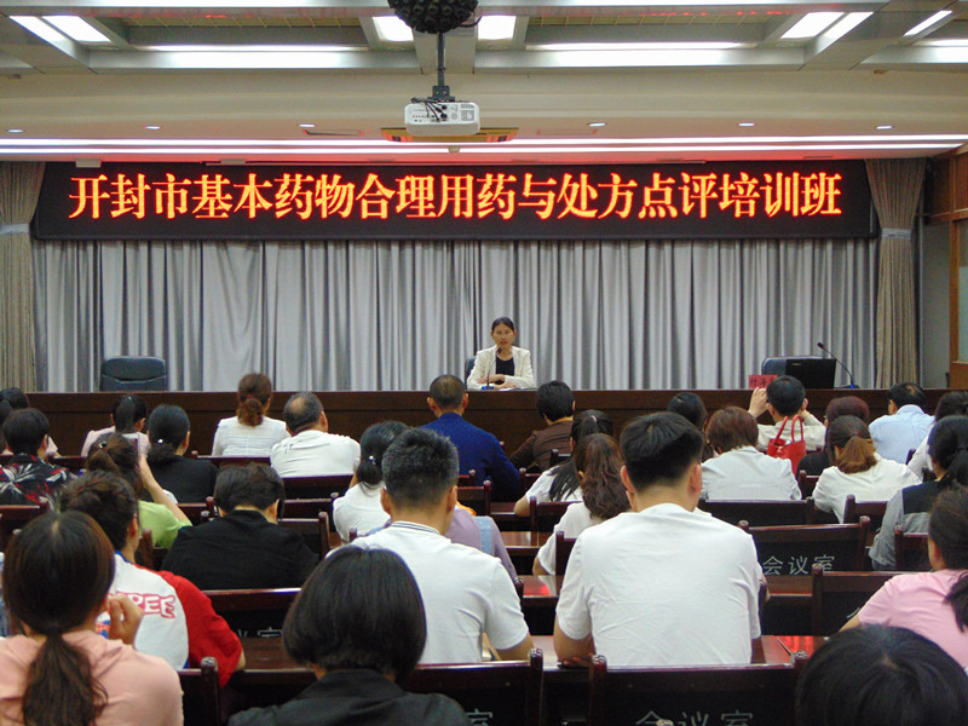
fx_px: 1985
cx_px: 484
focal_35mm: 71
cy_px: 363
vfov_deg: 20.7
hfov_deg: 27.4
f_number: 3.7
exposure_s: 1/30
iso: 250
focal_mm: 12.8
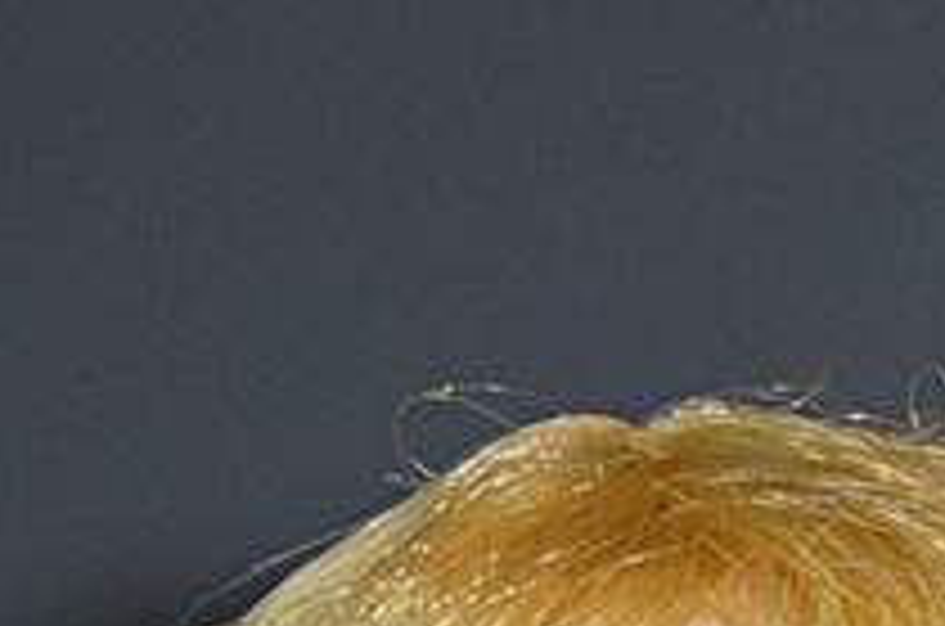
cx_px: 482
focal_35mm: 229
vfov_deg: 5.7
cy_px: 1493
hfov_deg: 9.0
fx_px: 5998
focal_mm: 32
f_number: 4.5
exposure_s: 1/60
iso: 640
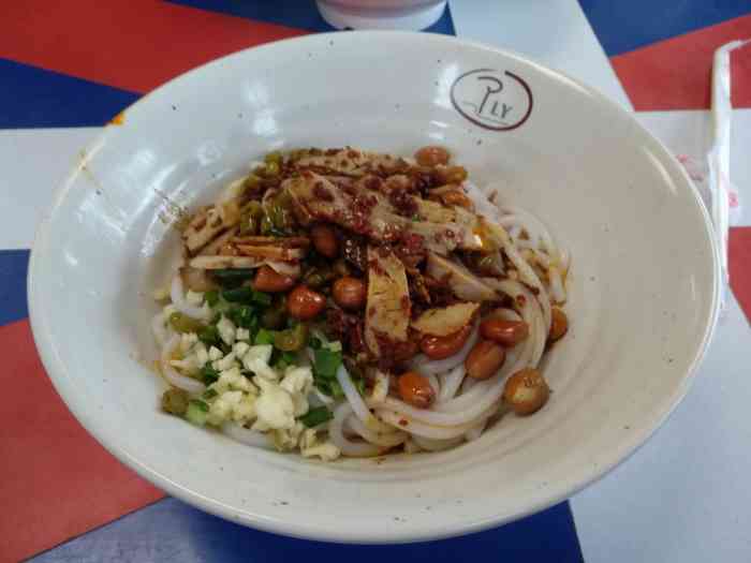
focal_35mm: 22
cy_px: 282
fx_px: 477
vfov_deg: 61.1
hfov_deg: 76.4
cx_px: 376
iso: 800
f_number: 2.2
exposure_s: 1/25
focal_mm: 3.81
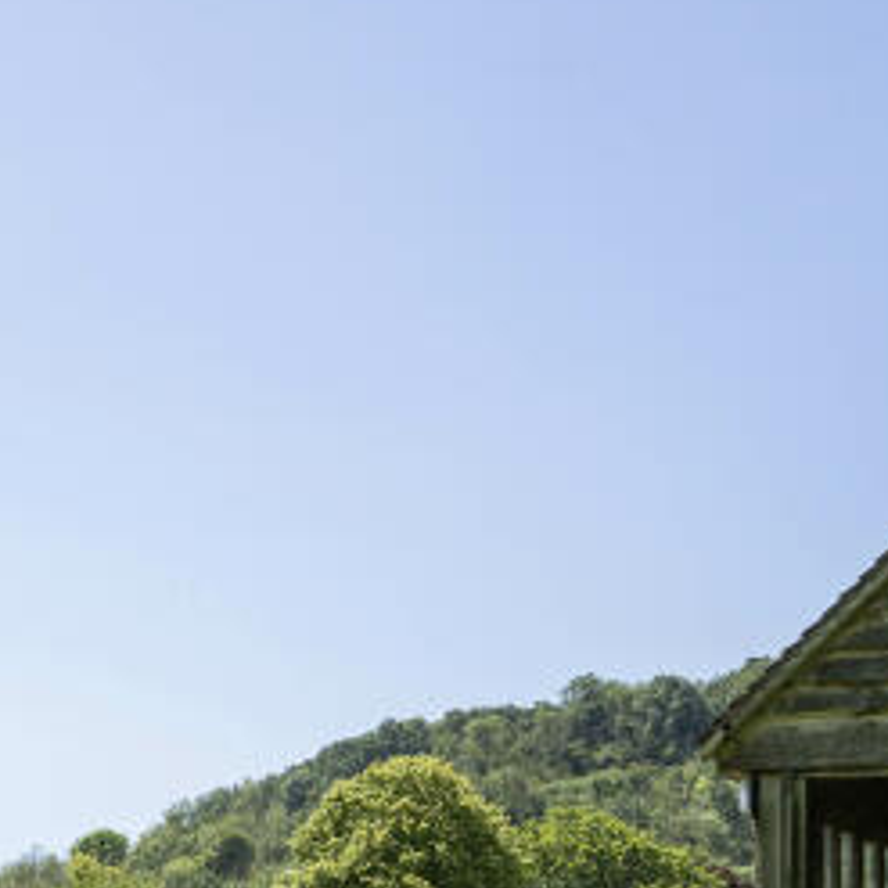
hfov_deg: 17.1
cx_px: -295
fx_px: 2757
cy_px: 944
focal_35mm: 95
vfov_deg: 17.7
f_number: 7.1
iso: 640
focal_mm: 27
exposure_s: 1/1250
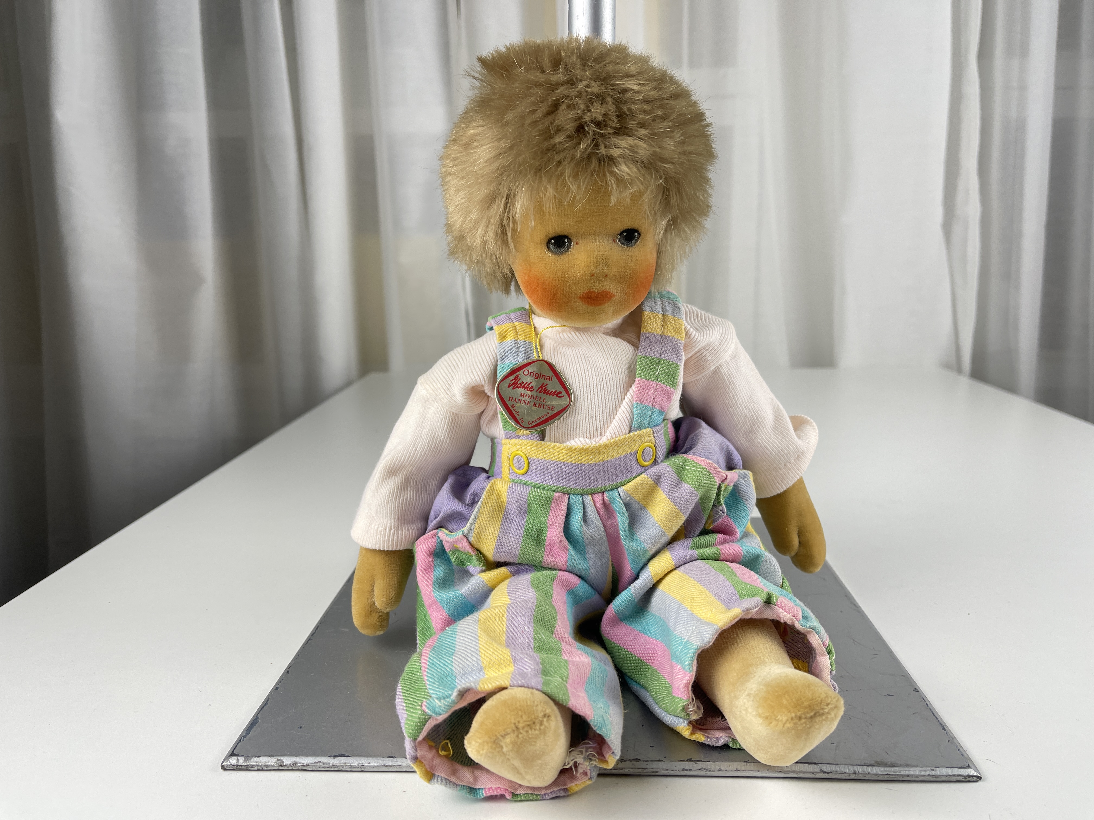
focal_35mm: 25
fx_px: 790
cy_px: 410
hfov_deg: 69.4
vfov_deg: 54.9
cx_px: 547
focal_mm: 5.1
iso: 32
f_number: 1.6
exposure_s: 1/125
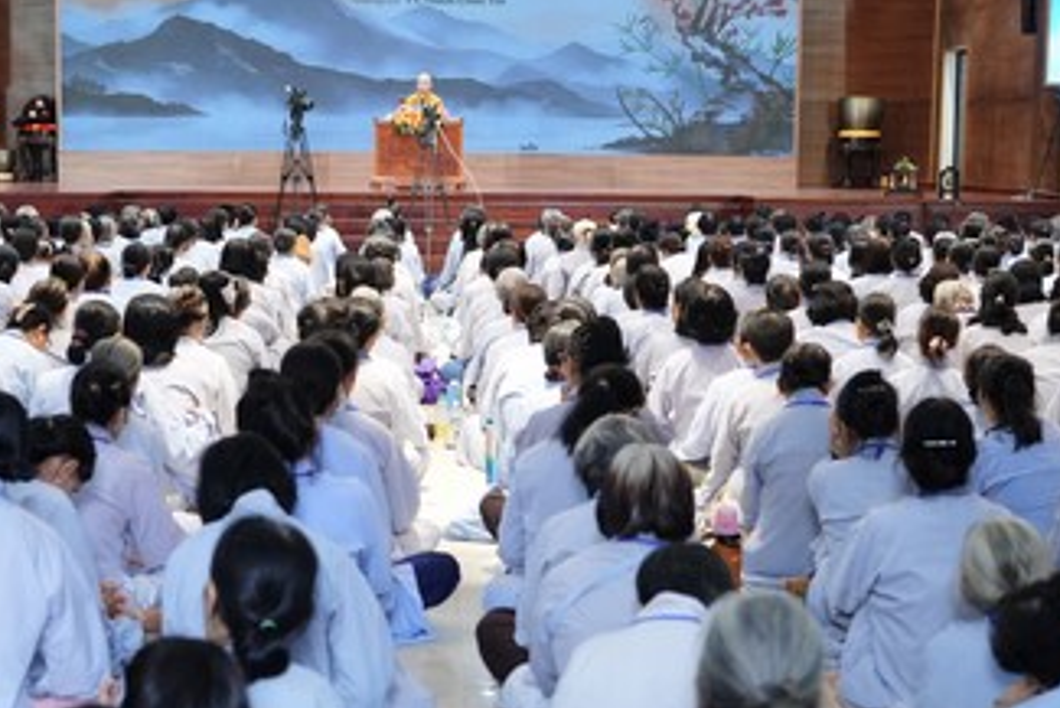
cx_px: 427
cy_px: 439
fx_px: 2062
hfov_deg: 28.8
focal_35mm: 70
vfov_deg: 19.4
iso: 4000
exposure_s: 1/200
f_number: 2.8
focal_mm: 35
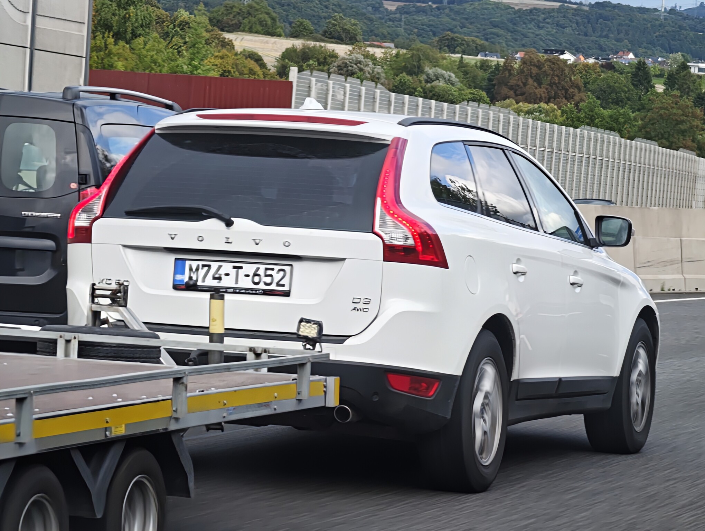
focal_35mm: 85
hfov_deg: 23.0
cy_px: 266
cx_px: 352
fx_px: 1734
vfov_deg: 17.4
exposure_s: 1/107
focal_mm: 22.5
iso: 50
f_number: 2.3
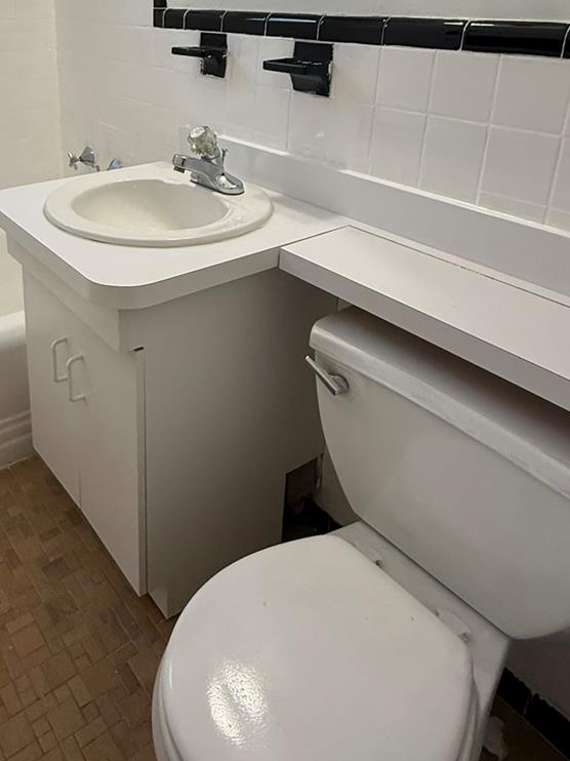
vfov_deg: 58.7
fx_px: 637
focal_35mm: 29
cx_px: 148
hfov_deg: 46.6
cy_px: 198
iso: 200
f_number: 2.2
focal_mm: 2.22
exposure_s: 1/120
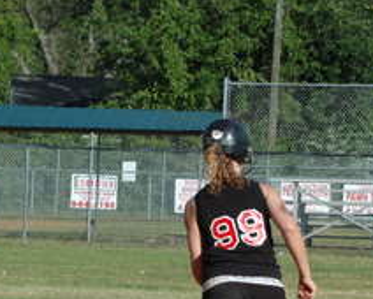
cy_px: 291
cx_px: 109
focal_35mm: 338
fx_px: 3738
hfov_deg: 5.7
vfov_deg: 4.6
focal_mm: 85
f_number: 10
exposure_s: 1/400
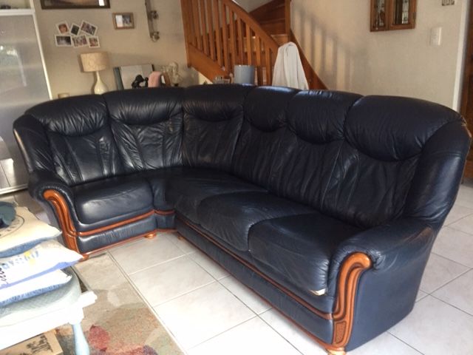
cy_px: 178
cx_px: 236
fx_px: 396
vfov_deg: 48.2
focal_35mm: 29
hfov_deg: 61.7
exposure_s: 1/33
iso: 320
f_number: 2.2
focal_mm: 4.15
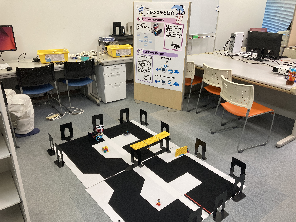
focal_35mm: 28
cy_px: 111
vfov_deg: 49.7
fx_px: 239
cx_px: 148
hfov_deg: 63.4
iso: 80
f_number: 1.8
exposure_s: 1/60
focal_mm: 3.99
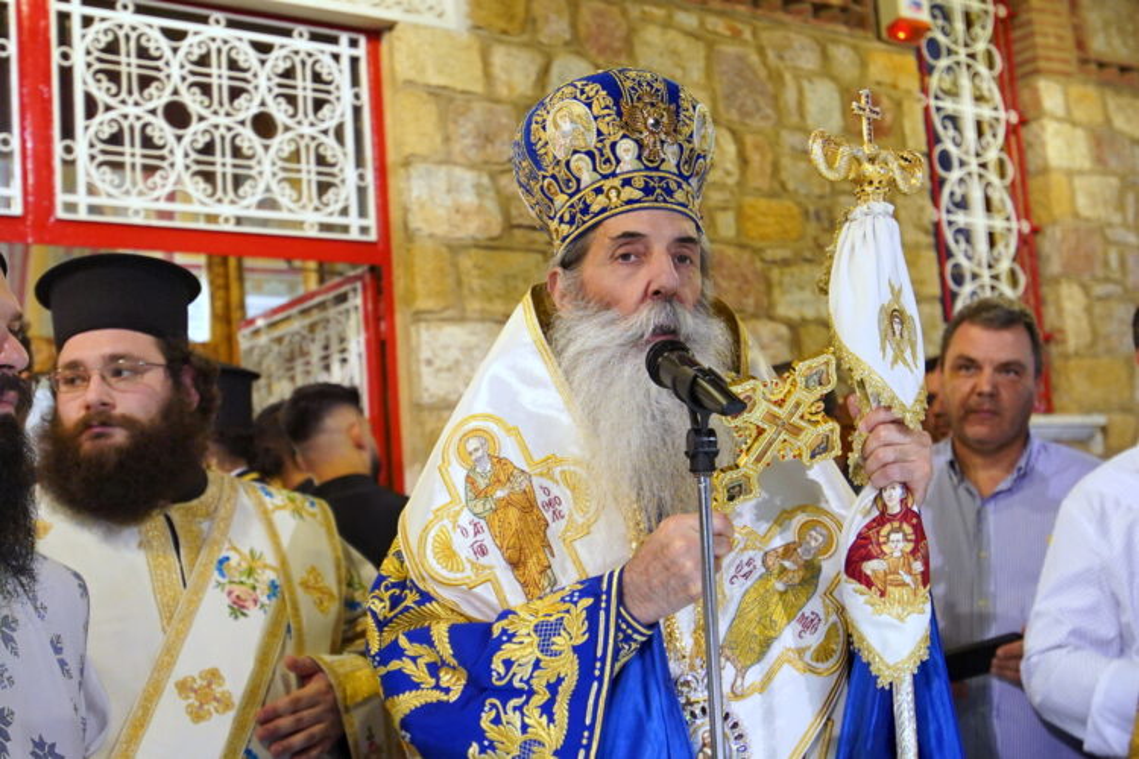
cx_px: 570
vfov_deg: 29.9
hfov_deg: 43.6
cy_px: 380
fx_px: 1424
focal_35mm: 45
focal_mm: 30
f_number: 3.2
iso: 2500
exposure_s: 1/80
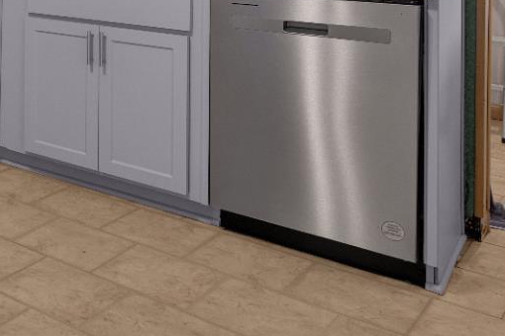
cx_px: -115
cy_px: -55
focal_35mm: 50
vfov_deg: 24.7
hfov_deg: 32.2
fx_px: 701
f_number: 7.1
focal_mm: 11
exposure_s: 1/15
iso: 640
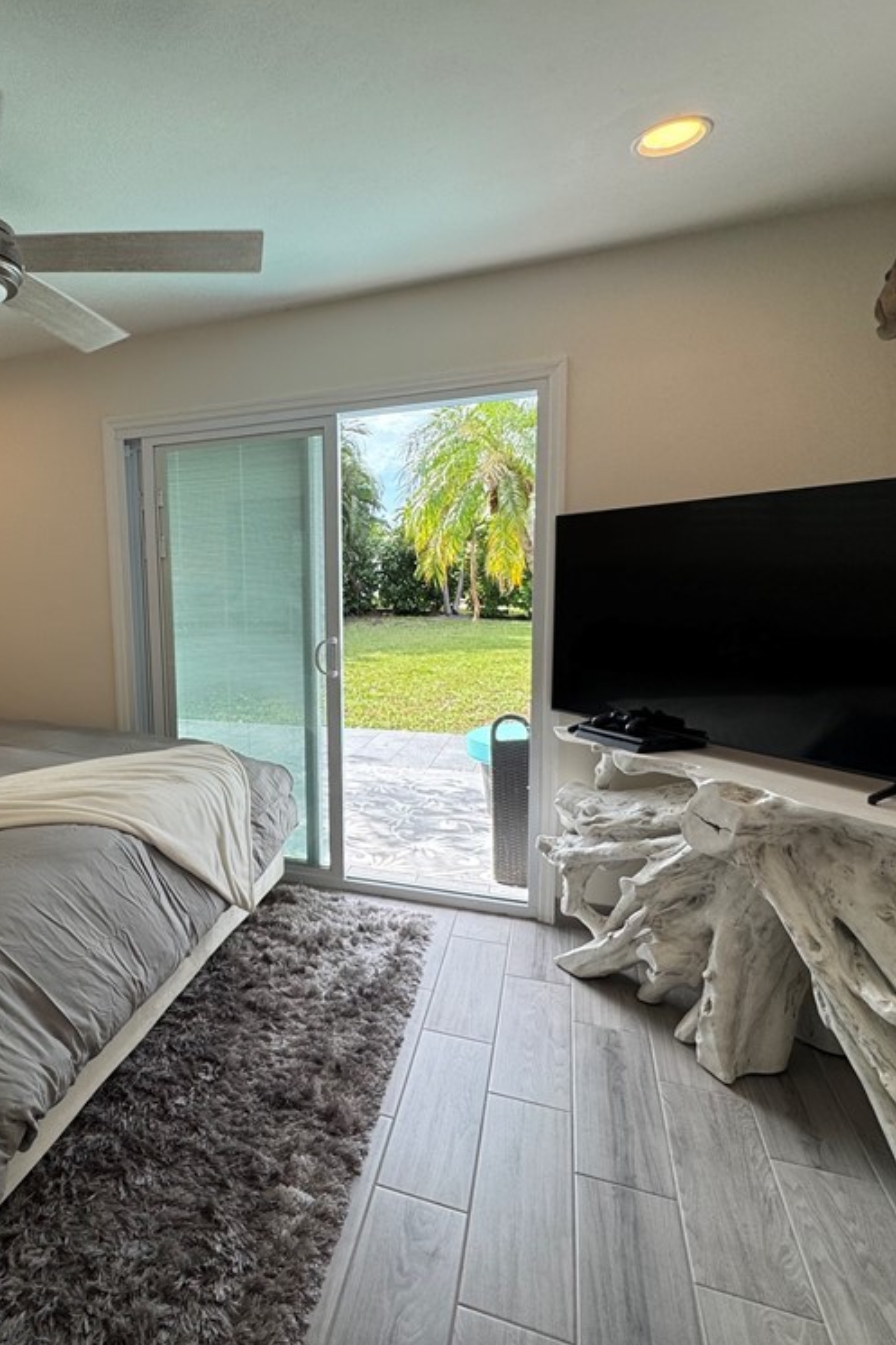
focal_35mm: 20
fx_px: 747
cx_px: 236
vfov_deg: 84.0
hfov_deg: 59.0
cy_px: 658
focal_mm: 2.22
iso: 40
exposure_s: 1/325
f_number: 2.2
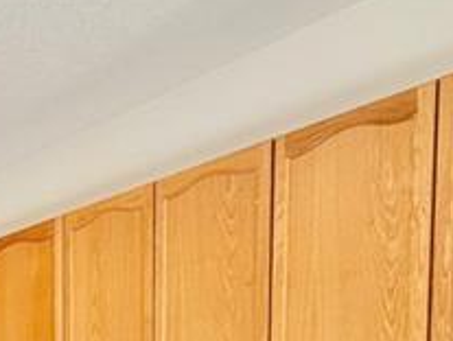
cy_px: 490
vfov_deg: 22.8
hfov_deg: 25.7
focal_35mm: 54
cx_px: -239
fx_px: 708
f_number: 2.2
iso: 64
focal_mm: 2.22
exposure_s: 1/120
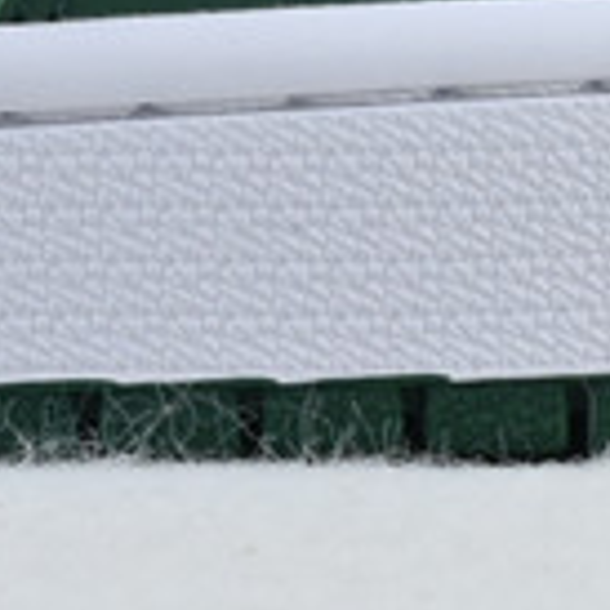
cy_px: -561
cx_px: -1060
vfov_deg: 5.3
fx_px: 6454
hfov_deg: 5.2
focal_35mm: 324
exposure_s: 1/15
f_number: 10
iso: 100
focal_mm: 29
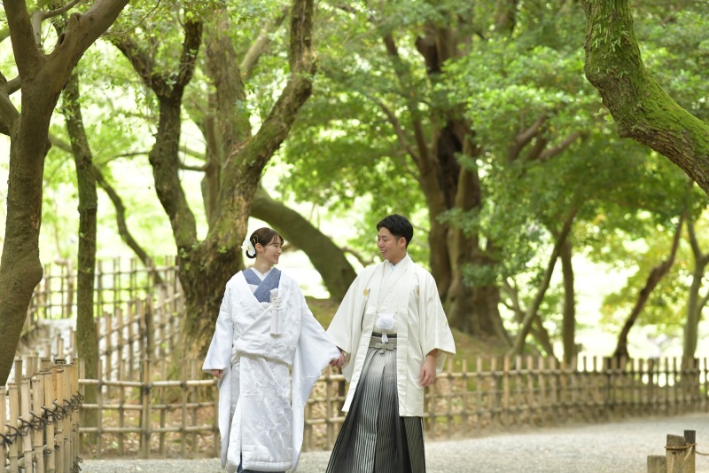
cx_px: 354
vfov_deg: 13.0
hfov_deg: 19.5
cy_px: 236
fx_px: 2067
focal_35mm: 105
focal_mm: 105
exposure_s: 1/125
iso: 800
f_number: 2.5
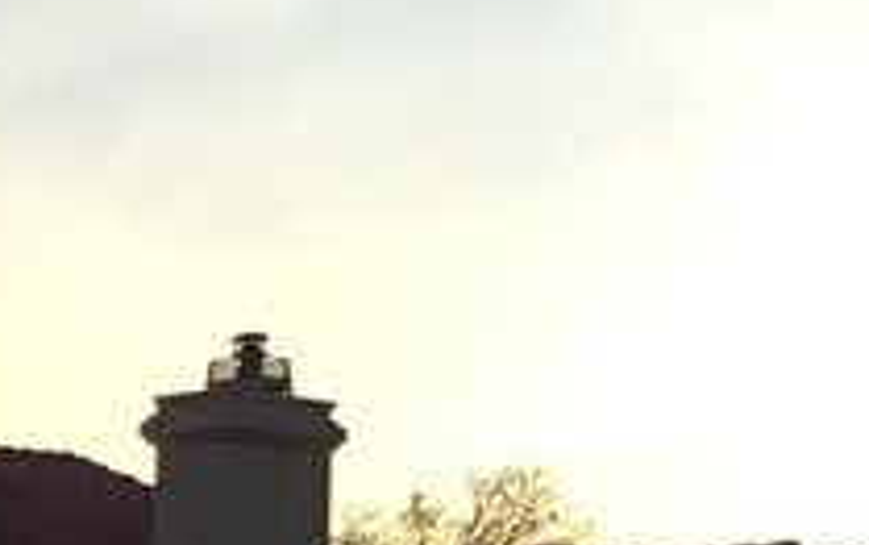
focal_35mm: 161
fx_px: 3816
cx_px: -657
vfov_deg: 7.5
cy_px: 1431
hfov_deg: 12.0
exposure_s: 1/558
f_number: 2.4
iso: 25
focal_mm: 3.3
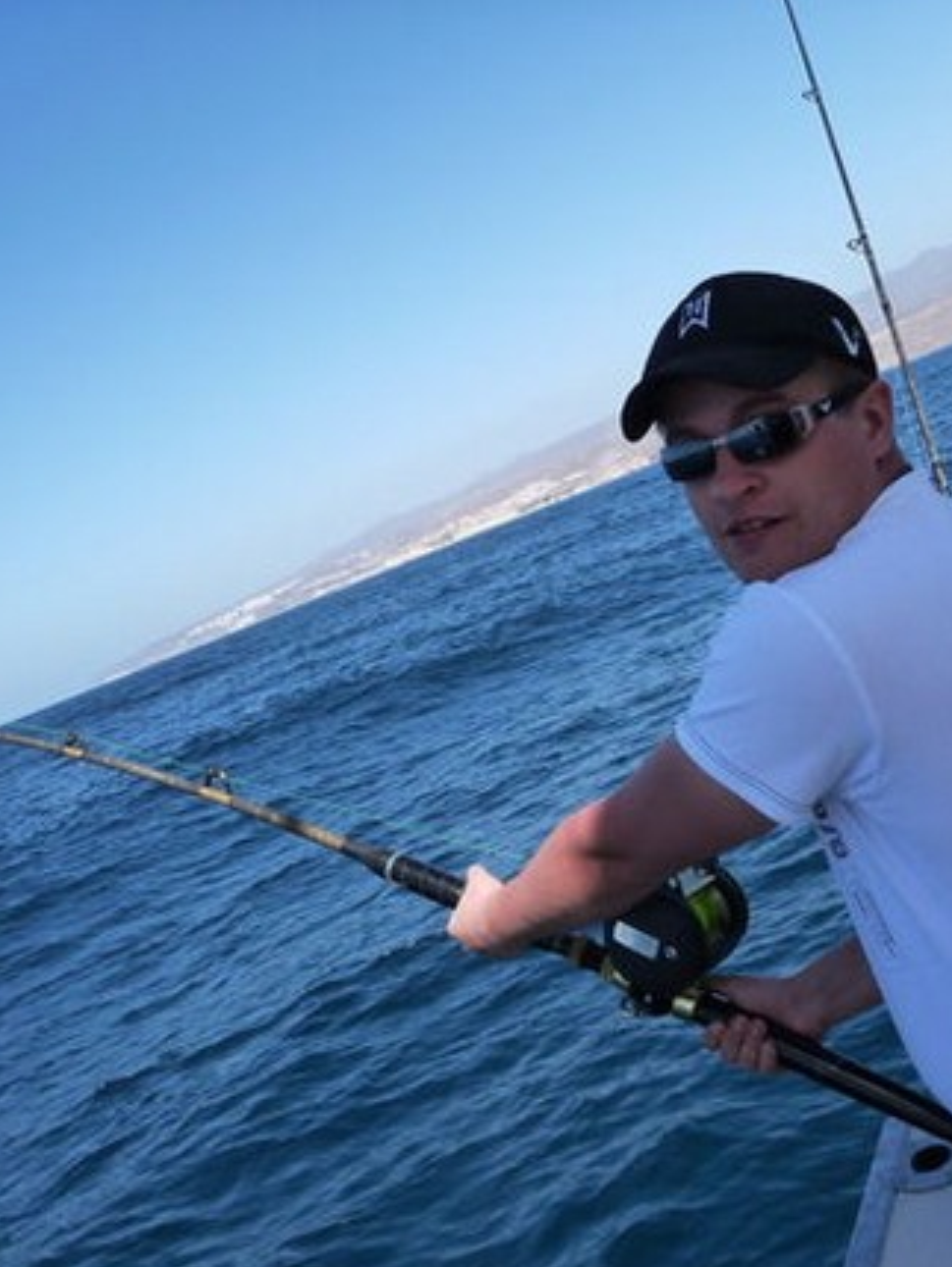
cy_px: 663
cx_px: 477
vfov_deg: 45.7
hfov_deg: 35.2
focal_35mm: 41
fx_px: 1502
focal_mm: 4.9
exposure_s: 1/800
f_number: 3.3
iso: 160
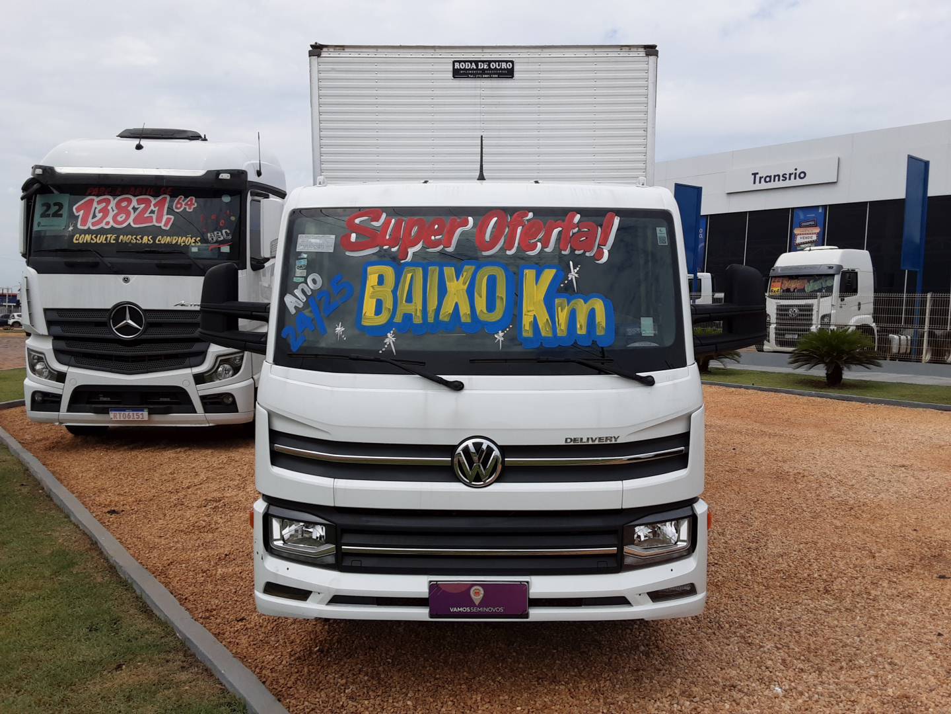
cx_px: 476
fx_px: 769
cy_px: 357
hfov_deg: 63.4
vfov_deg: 49.7
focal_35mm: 28
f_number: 1.9
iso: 40
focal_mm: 2.9
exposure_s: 1/2079
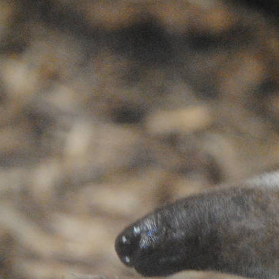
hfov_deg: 2.8
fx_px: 5724
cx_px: 289
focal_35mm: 628
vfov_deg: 2.8
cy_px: 266
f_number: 4.8
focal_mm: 125
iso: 1600
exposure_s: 1/50
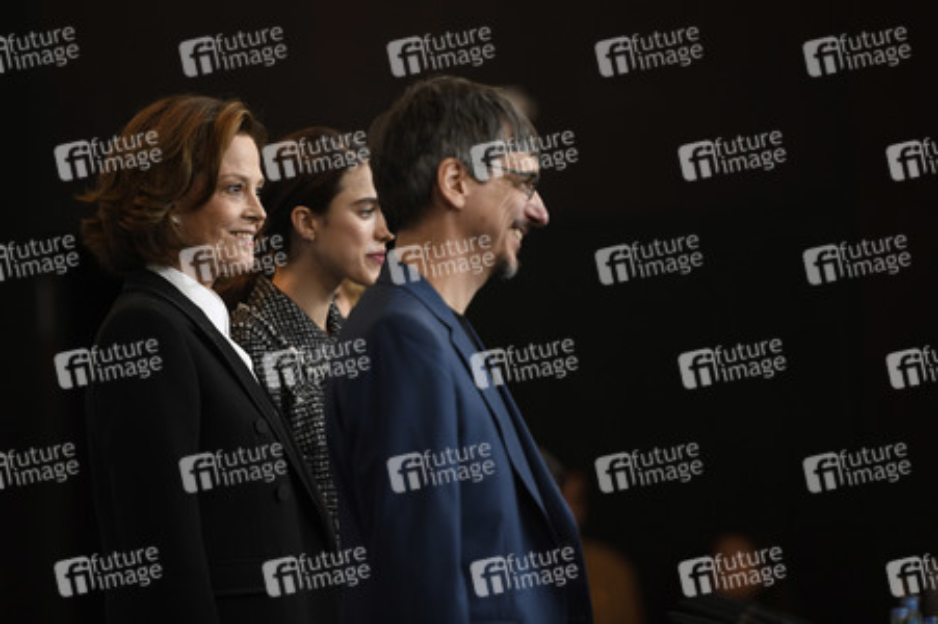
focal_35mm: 200
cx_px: 469
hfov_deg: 10.3
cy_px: 312
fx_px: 5207
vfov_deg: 6.9
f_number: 3.2
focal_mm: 200
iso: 800
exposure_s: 1/320
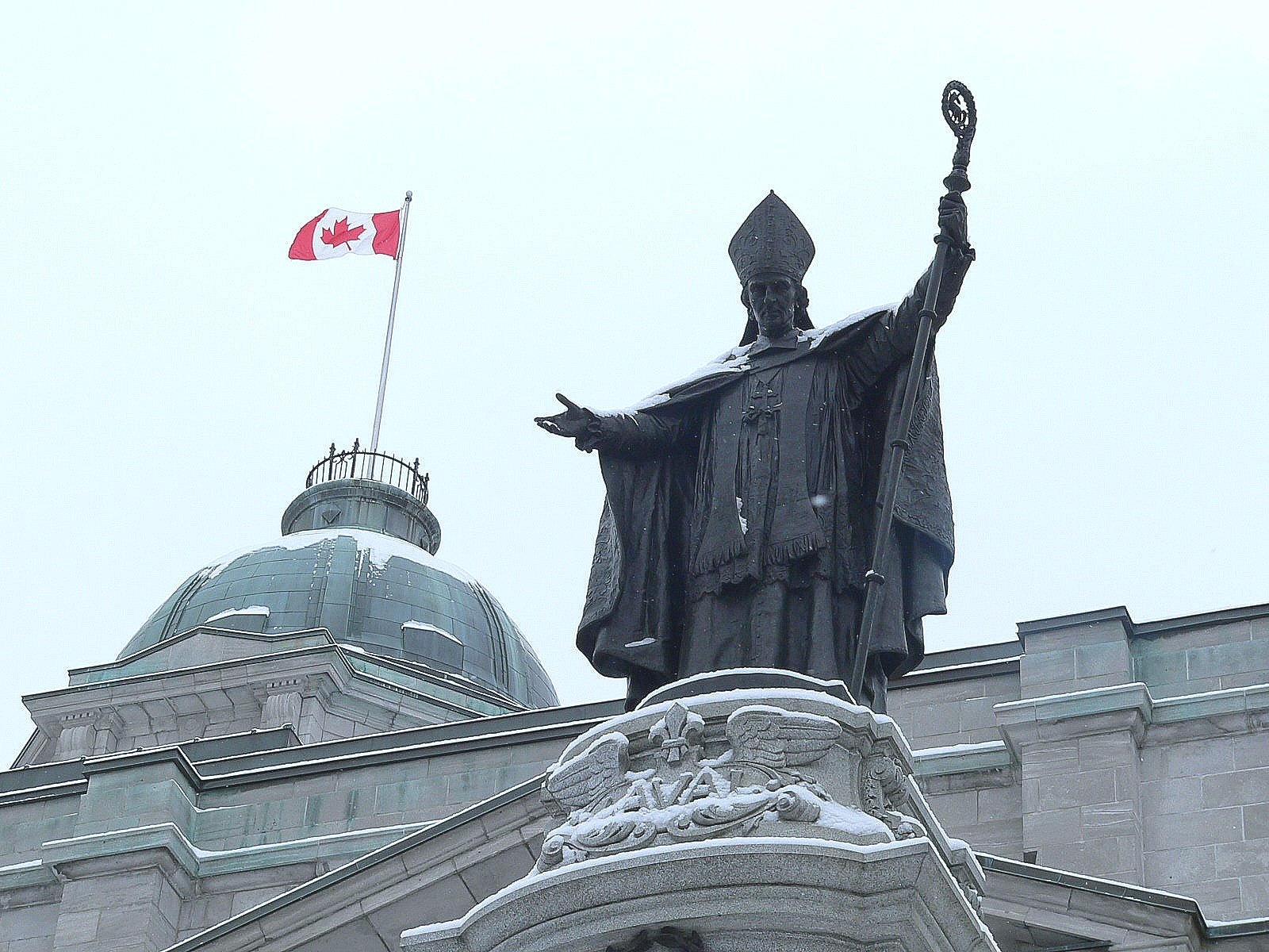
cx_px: 634
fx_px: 3703
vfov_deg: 14.6
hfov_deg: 19.4
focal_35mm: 101
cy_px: 476
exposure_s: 1/160
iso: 80
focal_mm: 16.7
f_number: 5.6
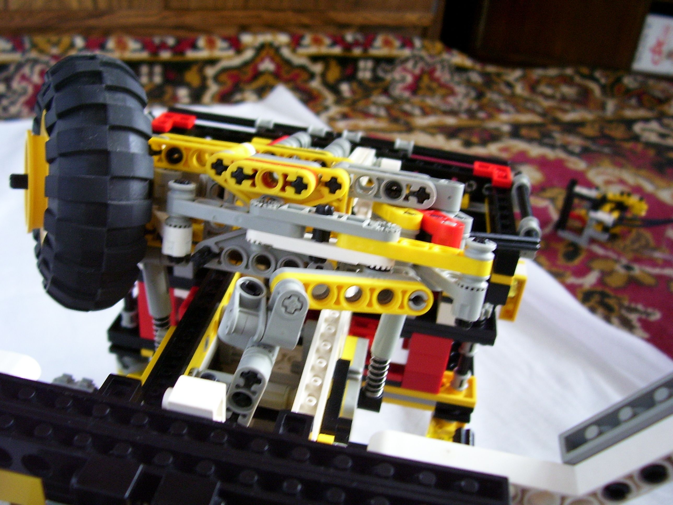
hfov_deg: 54.0
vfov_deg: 41.8
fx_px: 661
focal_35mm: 34
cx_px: 336
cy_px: 252
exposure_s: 1/15
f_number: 2.7
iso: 160
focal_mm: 5.6
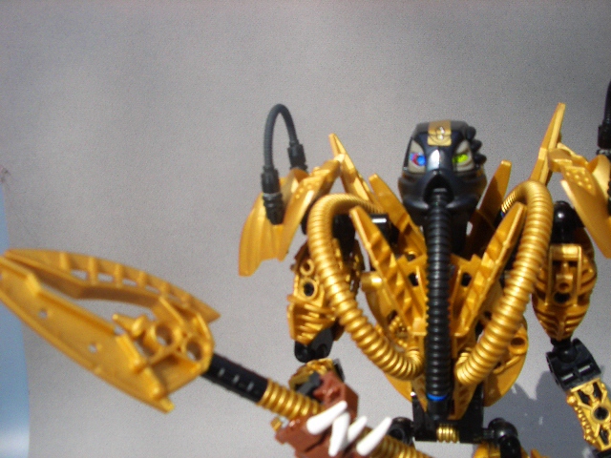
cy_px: 229
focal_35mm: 35
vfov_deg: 40.7
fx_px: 618
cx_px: 306
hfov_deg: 52.6
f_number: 4.3
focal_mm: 5.8
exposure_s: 1/250
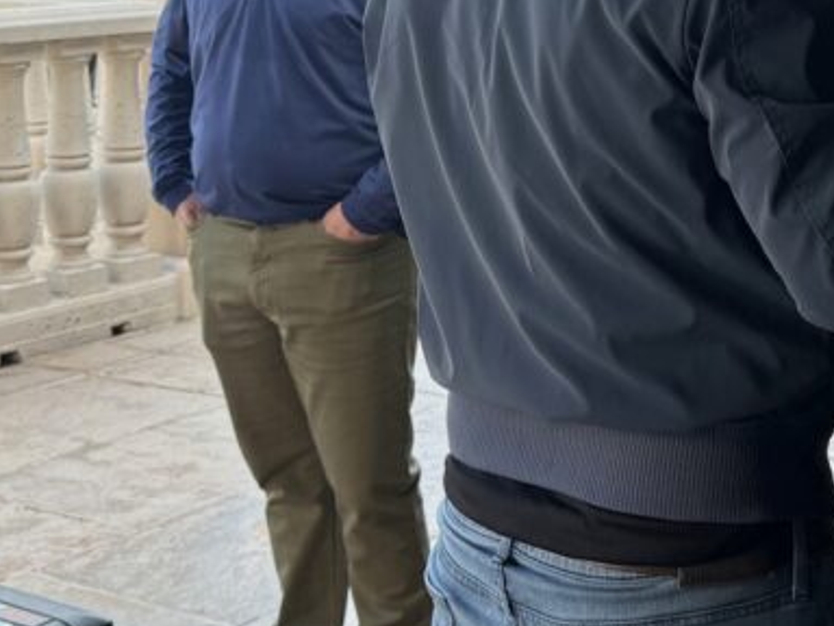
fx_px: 1807
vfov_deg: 19.4
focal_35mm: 75
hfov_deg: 25.2
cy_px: 102
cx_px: 760
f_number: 1.78
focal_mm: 6.86
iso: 80
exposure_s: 1/700
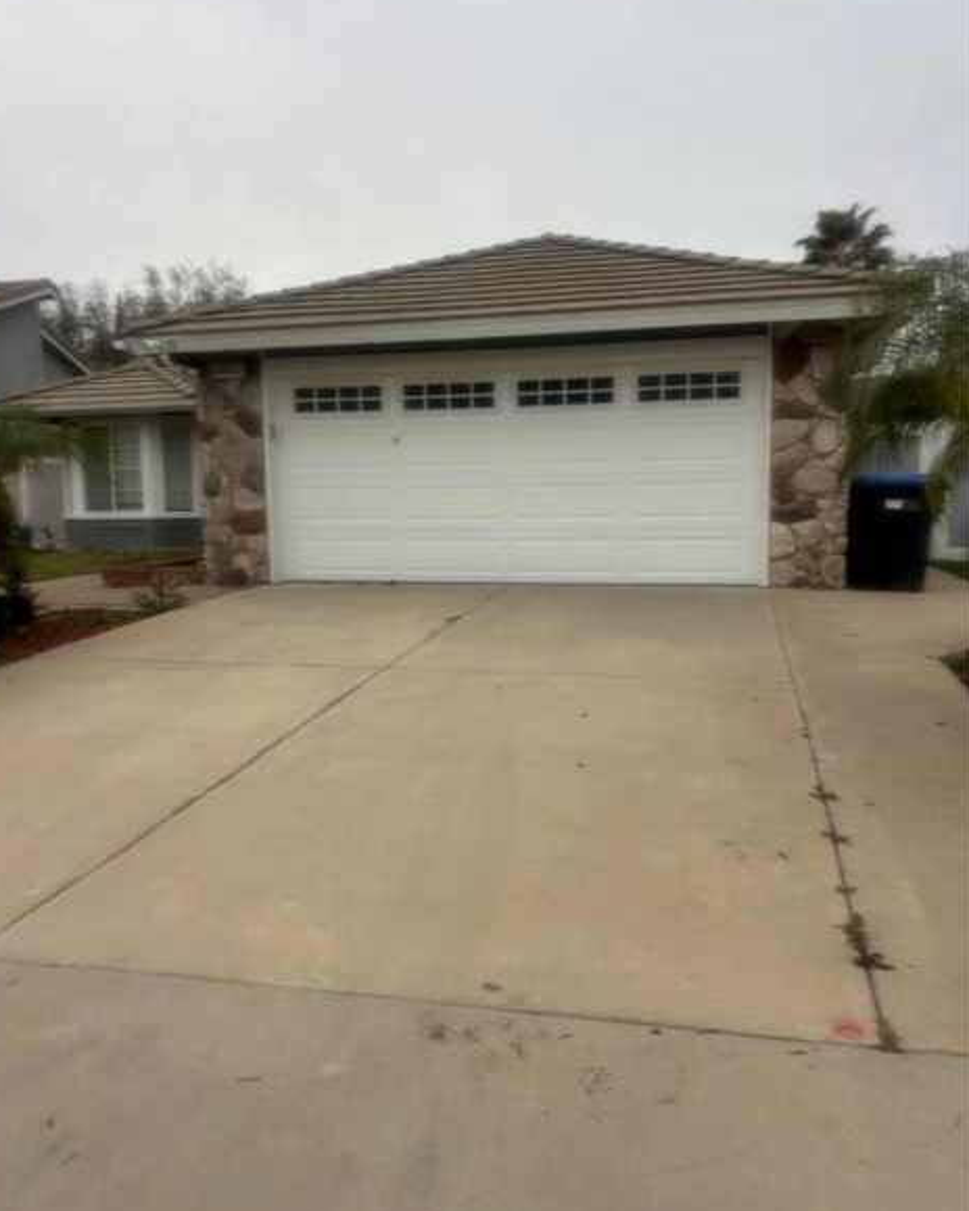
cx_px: 474
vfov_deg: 62.2
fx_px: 1004
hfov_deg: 51.5
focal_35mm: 28
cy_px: 606
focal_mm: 5.96
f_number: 1.6
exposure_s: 1/421
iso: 50
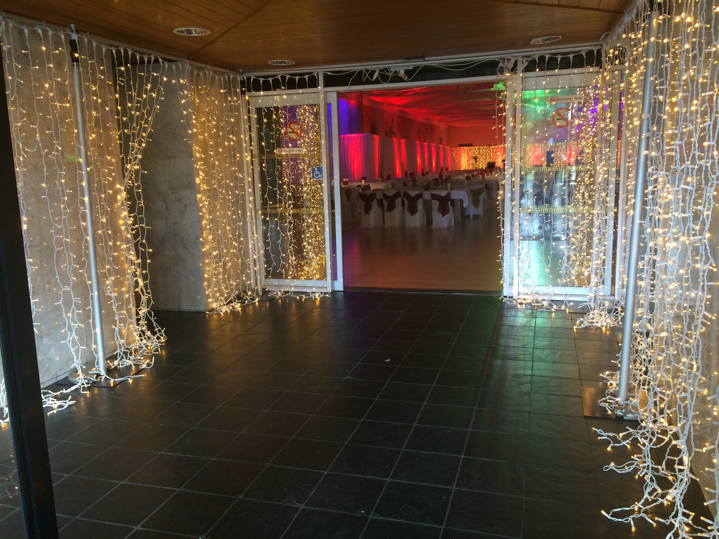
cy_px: 270
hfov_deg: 60.0
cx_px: 360
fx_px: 623
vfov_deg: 46.8
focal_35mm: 30
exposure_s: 1/33
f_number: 2.2
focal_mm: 4.12
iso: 80
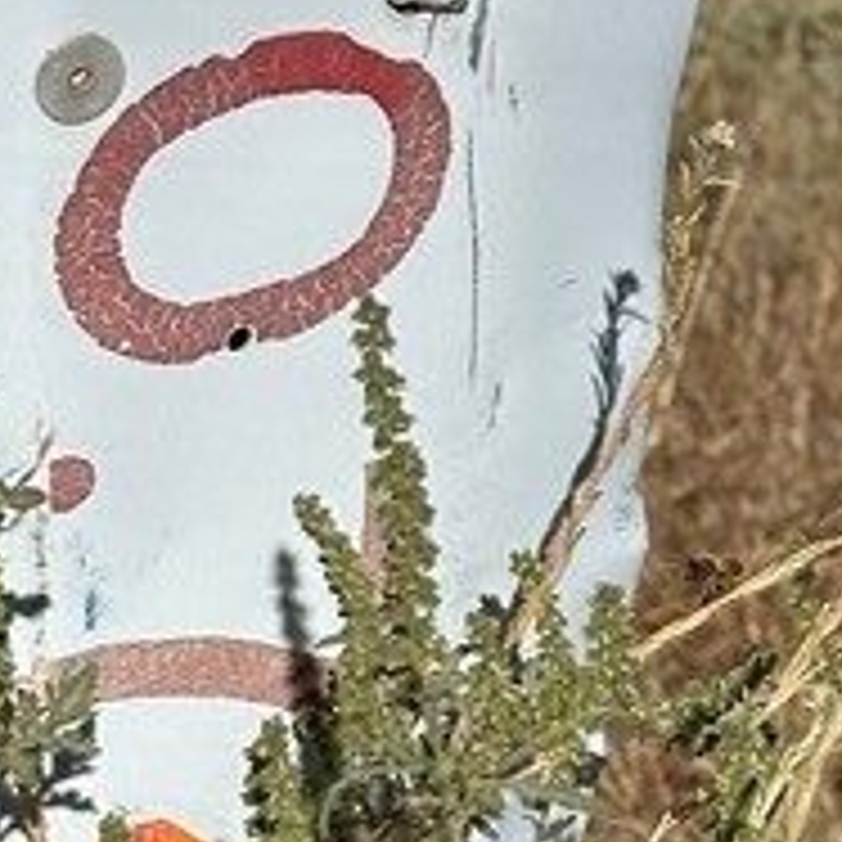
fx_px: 6385
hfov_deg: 7.5
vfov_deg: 7.5
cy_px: 189
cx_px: 293
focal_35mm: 232
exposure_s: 1/10870
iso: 64
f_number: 1.78
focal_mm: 6.86
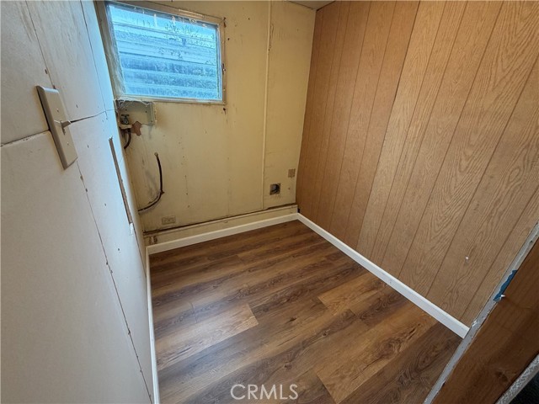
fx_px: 218
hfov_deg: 102.1
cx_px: 270
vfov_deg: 85.7
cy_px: 202
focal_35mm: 14
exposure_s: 1/120
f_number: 2.2
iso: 200
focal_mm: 2.22
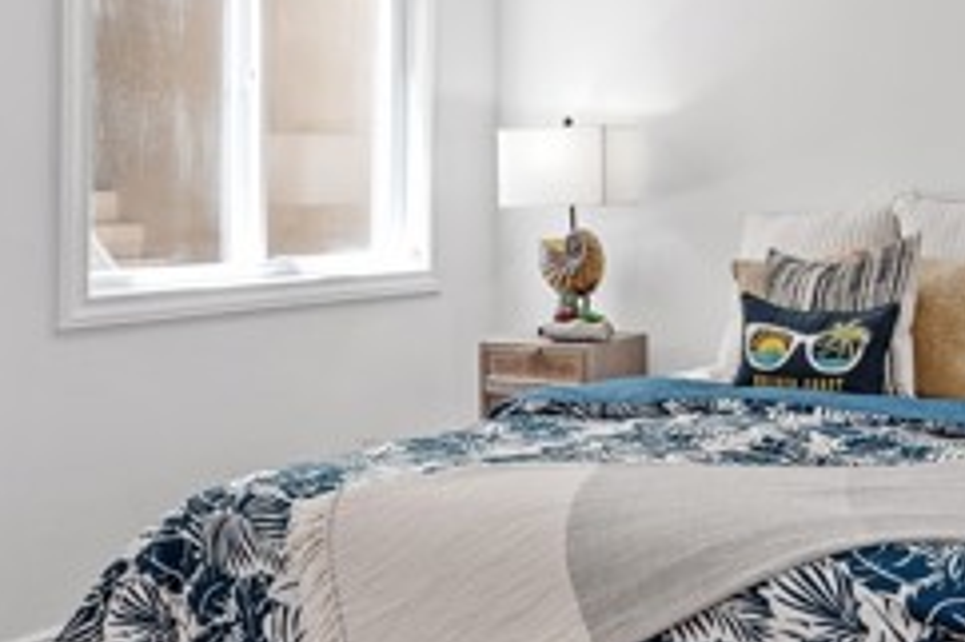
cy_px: 169
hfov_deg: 41.4
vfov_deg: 29.4
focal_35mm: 45
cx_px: 798
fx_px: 1205
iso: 800
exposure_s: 1/40
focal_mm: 17
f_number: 9
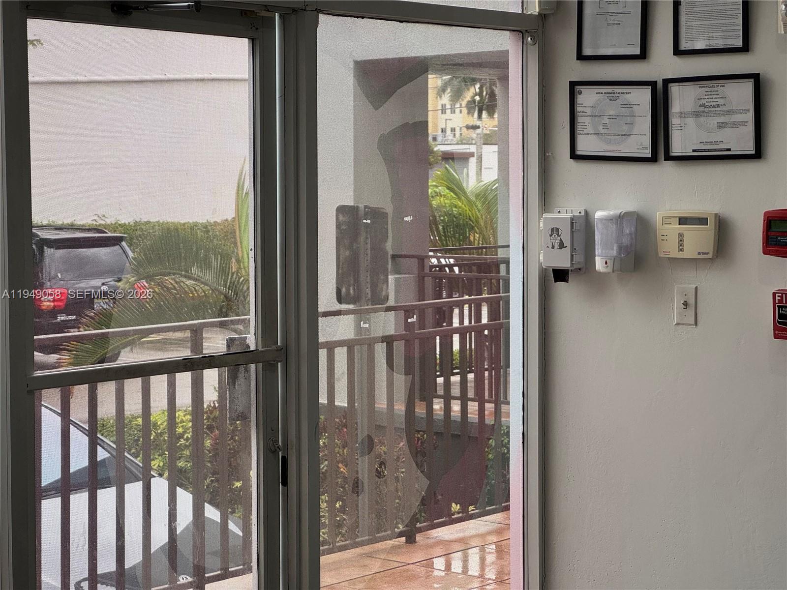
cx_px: 394
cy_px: 295
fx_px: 1751
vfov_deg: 19.1
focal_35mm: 77
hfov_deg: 25.3
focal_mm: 9
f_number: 2.8
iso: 80
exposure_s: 1/120
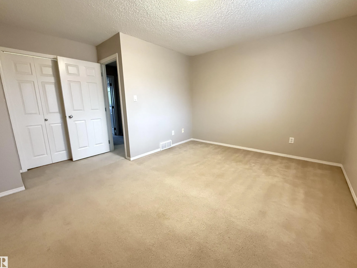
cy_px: 130
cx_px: 187
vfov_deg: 81.7
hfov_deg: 98.1
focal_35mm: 15
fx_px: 155
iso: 1000
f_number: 2.2
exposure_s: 1/60
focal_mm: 2.22
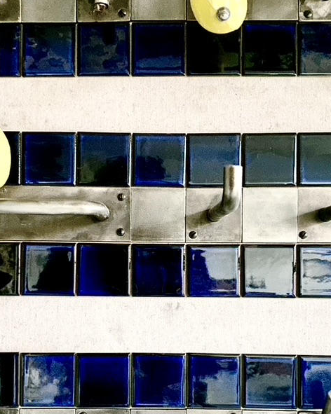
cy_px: 262
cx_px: 162
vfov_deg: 41.7
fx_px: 539
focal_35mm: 44
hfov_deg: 34.1
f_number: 1.8
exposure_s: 1/12
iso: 500
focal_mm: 4.2
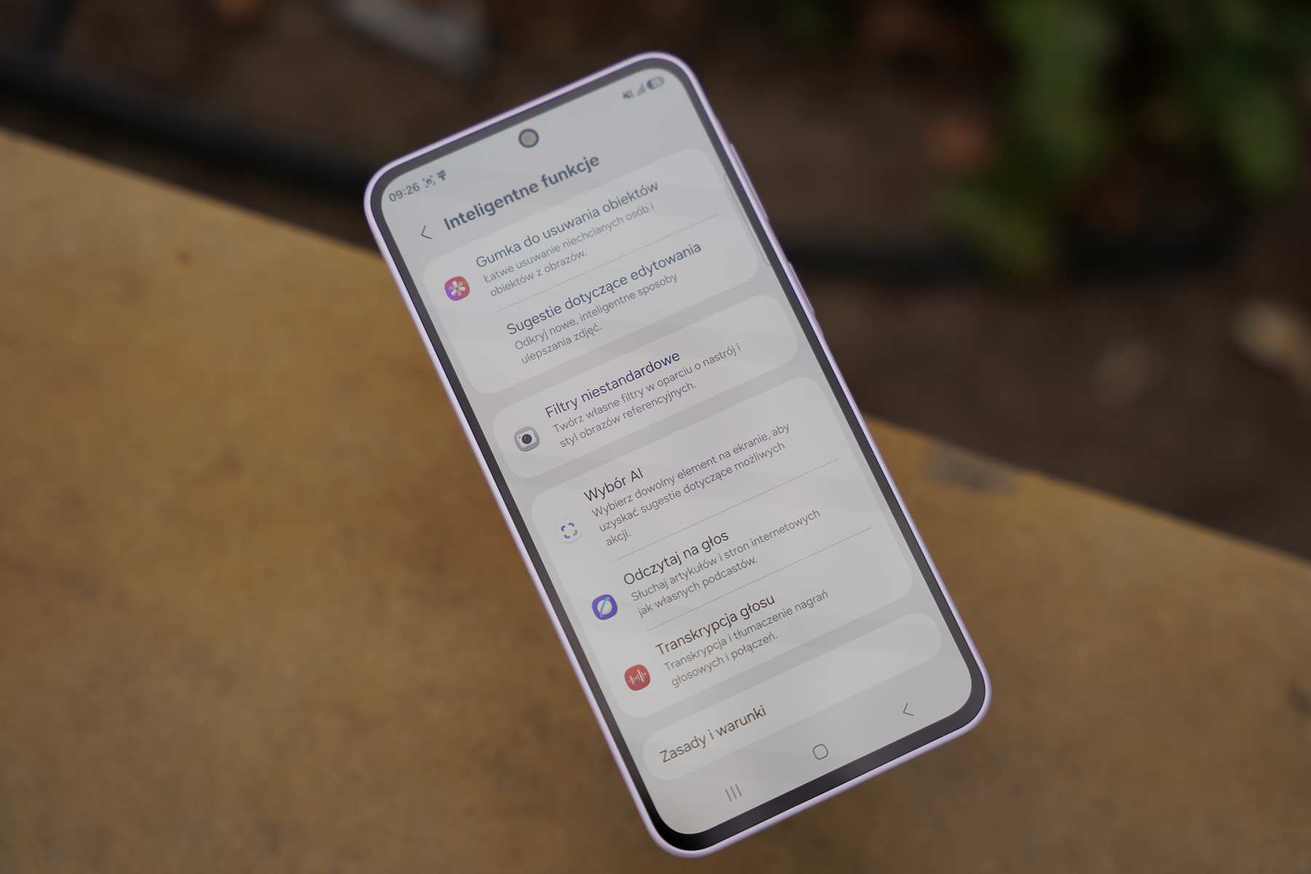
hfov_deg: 28.8
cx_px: 656
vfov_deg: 19.5
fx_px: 2549
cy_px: 437
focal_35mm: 70
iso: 100
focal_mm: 70
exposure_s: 1/500
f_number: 2.8
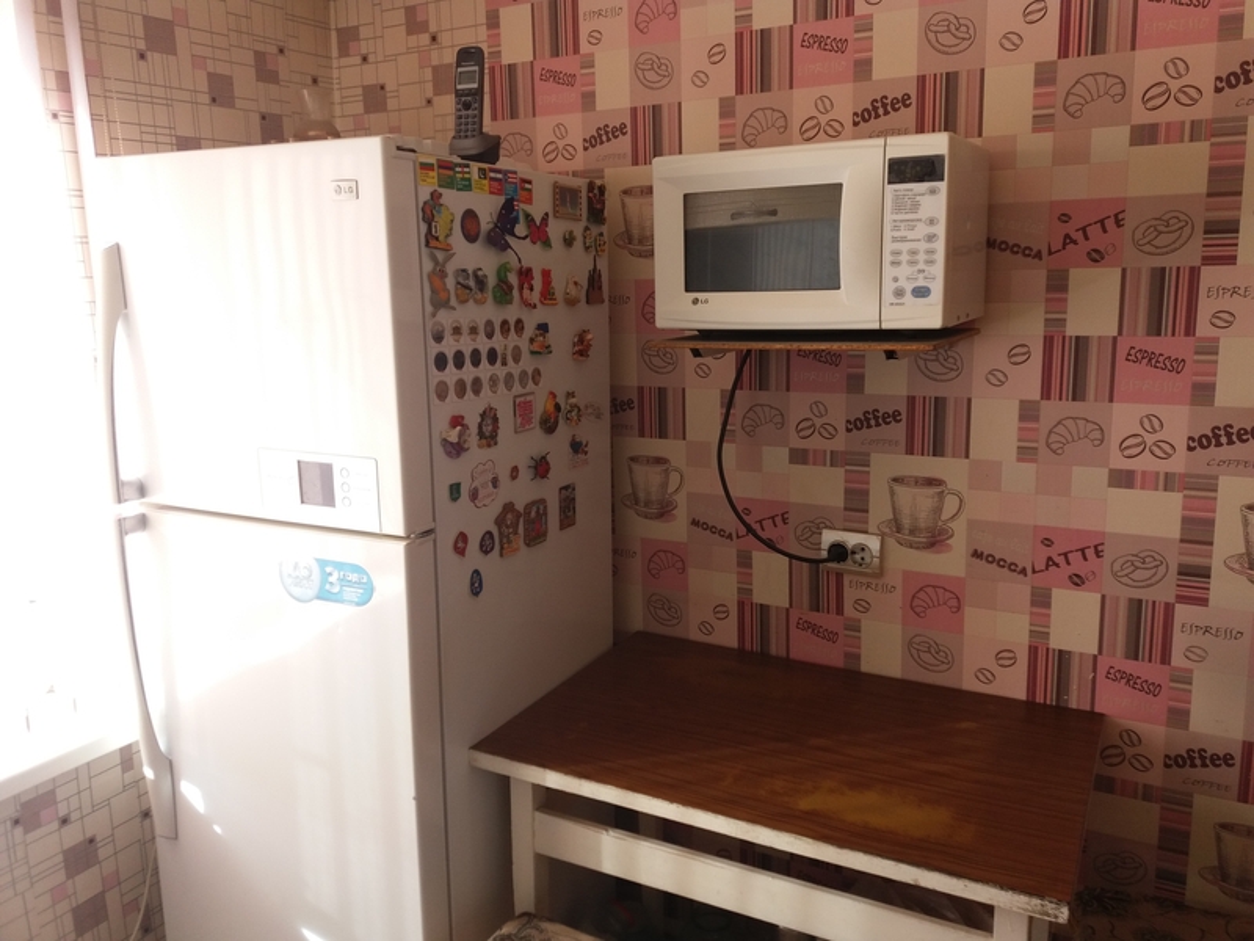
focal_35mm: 28
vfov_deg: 49.7
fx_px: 1014
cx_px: 627
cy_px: 470
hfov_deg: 63.4
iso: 64
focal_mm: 3.7
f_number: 1.9
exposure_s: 1/136
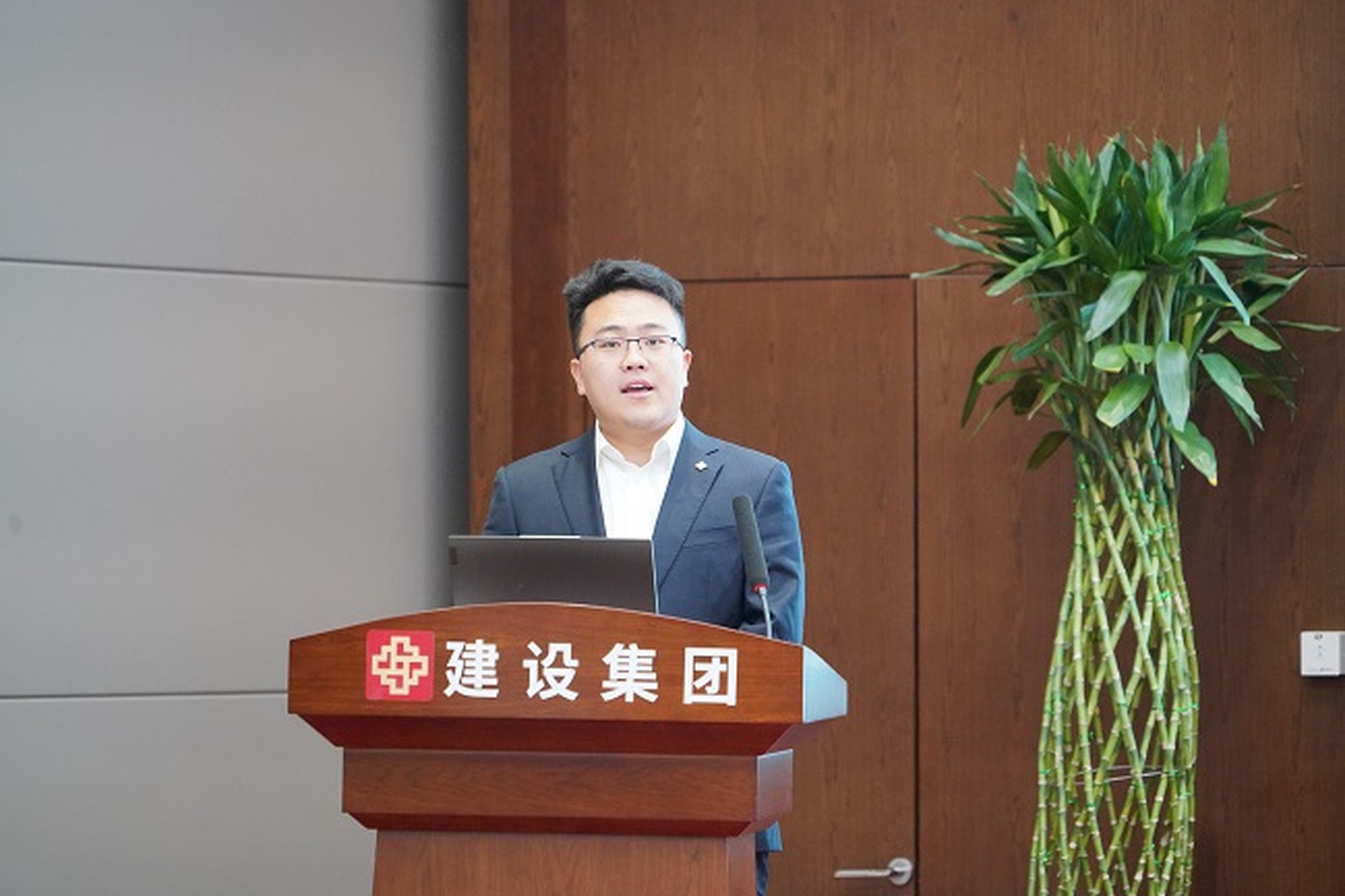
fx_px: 8516
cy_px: 448
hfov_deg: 9.0
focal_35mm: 228
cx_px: 672
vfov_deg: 6.0
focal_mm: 228
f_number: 5.6
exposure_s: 1/160
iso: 8000
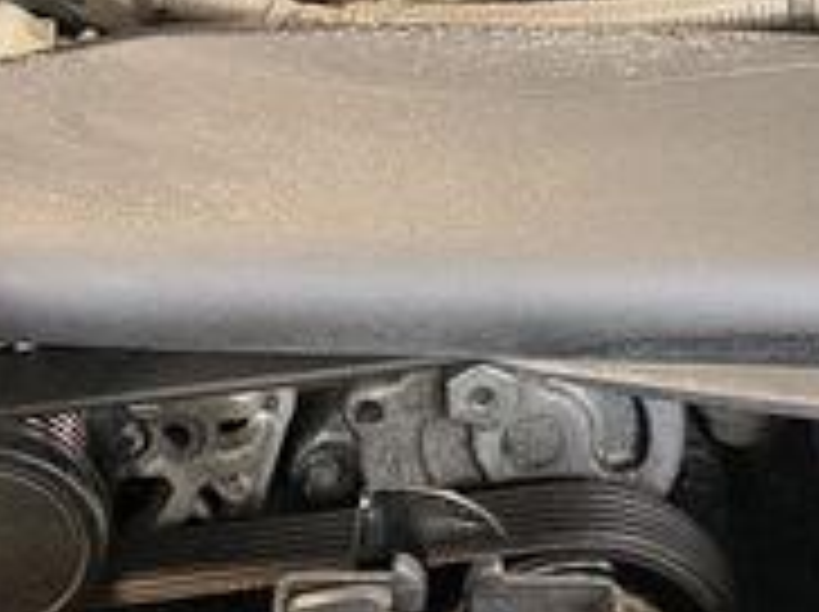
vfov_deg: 8.5
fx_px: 3993
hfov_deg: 11.7
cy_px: -464
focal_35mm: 169
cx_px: 446
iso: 506
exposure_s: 1/120
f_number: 1.8
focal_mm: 5.56
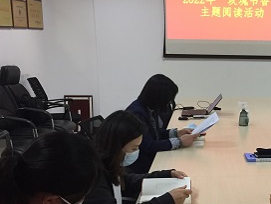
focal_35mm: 64
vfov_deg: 22.7
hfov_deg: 28.5
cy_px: 150
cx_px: 268
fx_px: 501
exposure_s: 1/33
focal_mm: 4.15
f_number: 2.2
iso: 160
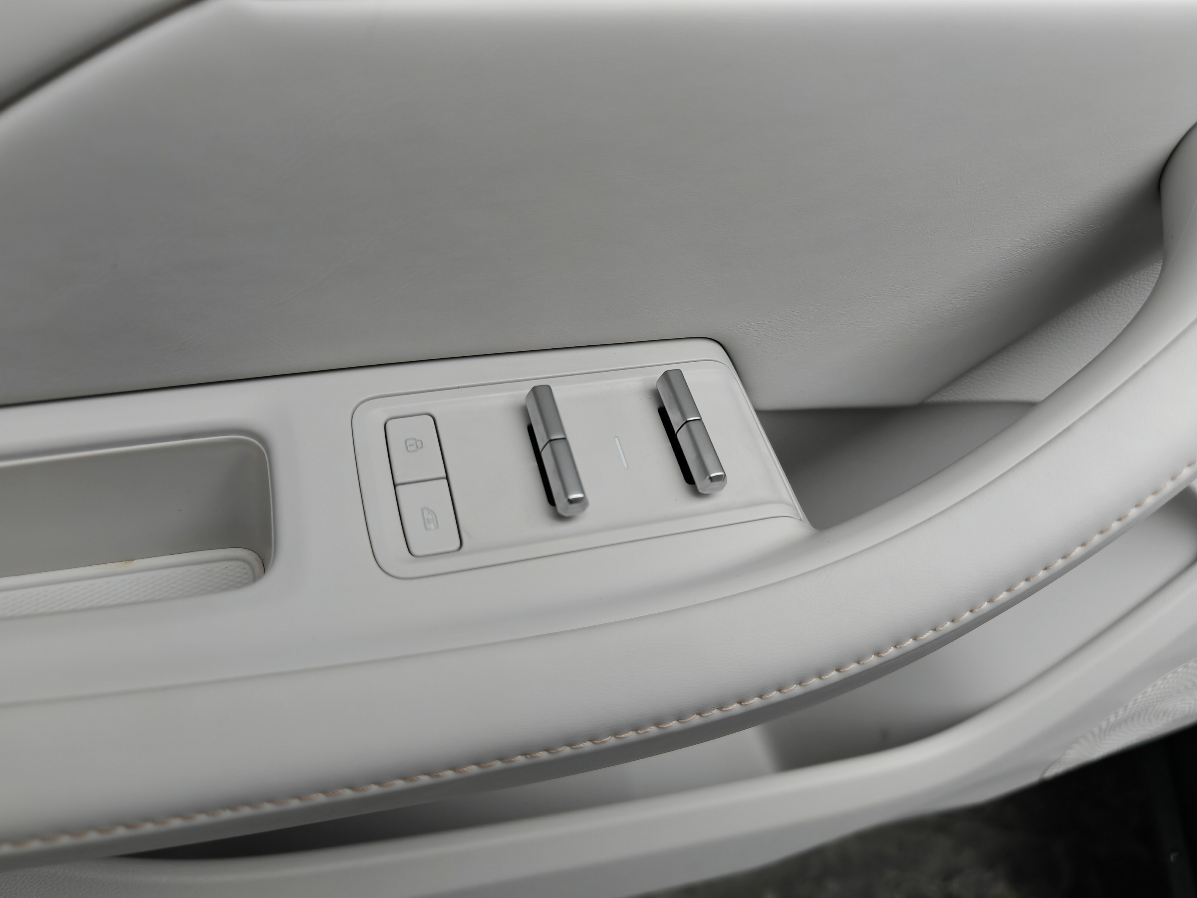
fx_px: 934
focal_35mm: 27
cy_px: 449
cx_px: 598
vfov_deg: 51.4
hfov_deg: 65.3
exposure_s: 1/100
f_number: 1.6
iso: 100
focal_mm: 7.62
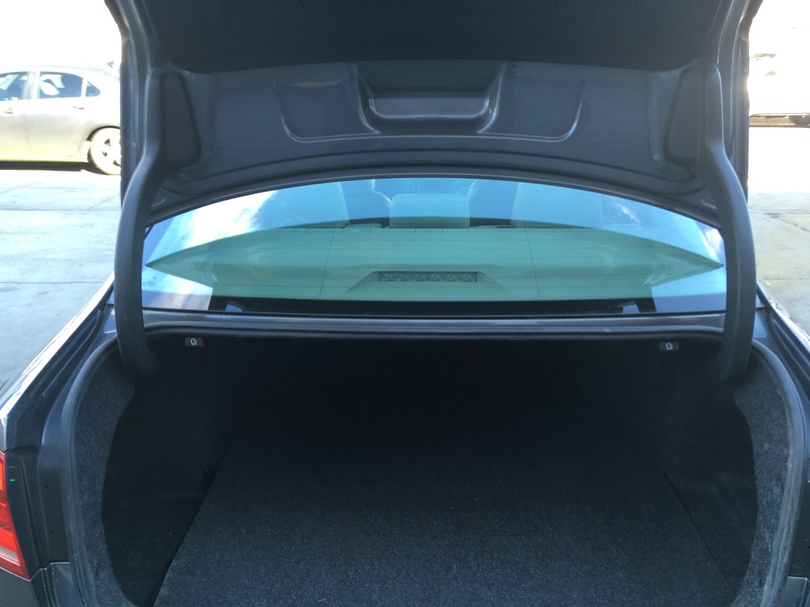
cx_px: 405
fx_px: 679
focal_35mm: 29
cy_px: 304
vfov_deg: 48.2
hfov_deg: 61.7
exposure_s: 1/60
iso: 25
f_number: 2.2
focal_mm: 4.15
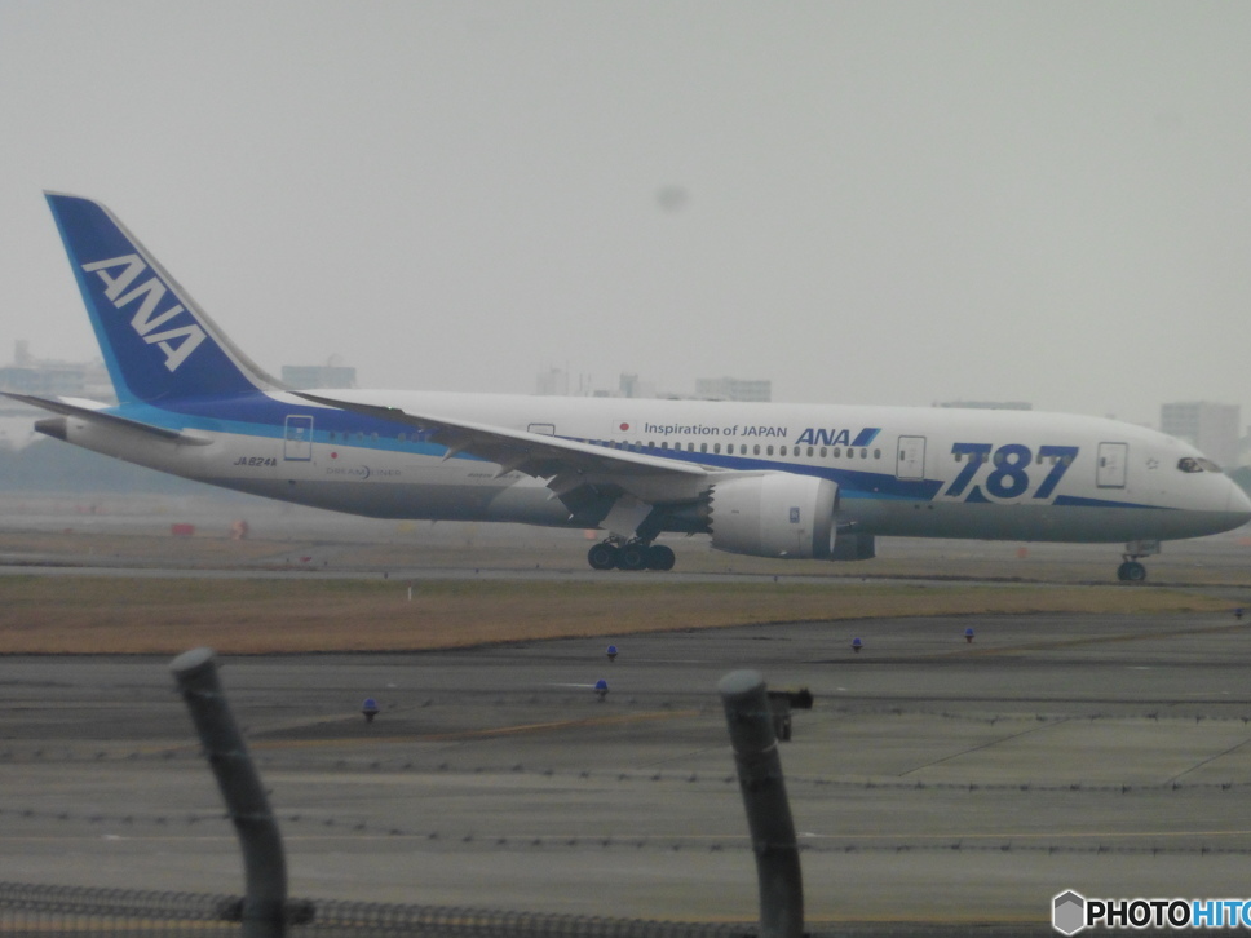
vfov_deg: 3.2
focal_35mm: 459
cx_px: 618
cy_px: 453
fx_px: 16588
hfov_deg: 4.3
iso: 400
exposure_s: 1/500
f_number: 6.2
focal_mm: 77.4
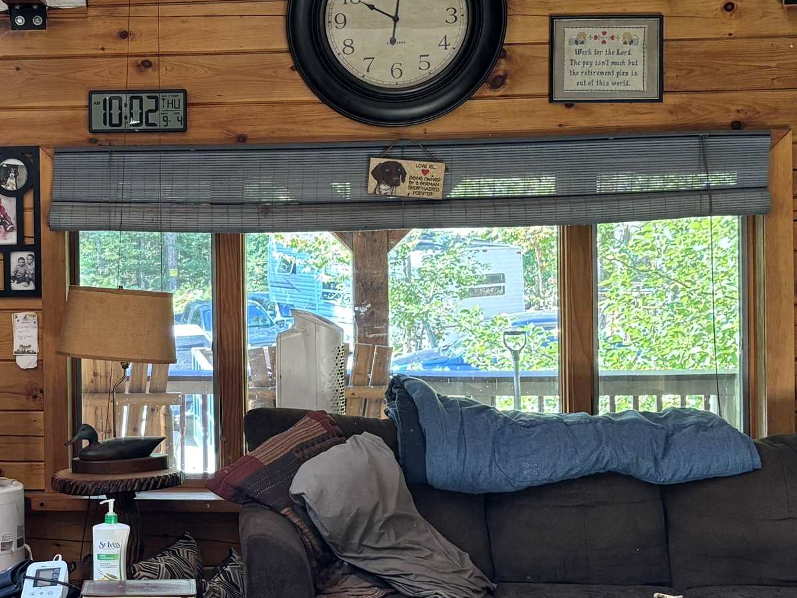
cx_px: 96
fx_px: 1543
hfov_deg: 28.0
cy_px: 244
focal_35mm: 67
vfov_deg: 21.9
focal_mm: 5.96
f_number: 1.6
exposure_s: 1/60
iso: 125
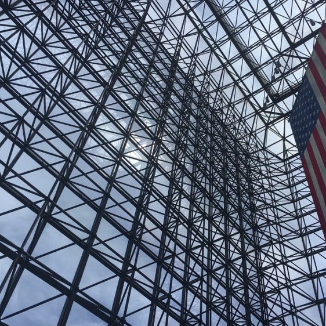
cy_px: 164
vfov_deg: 47.2
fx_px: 373
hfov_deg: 47.0
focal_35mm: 35
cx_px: 190
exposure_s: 1/557
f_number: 2.2
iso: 25
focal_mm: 4.15
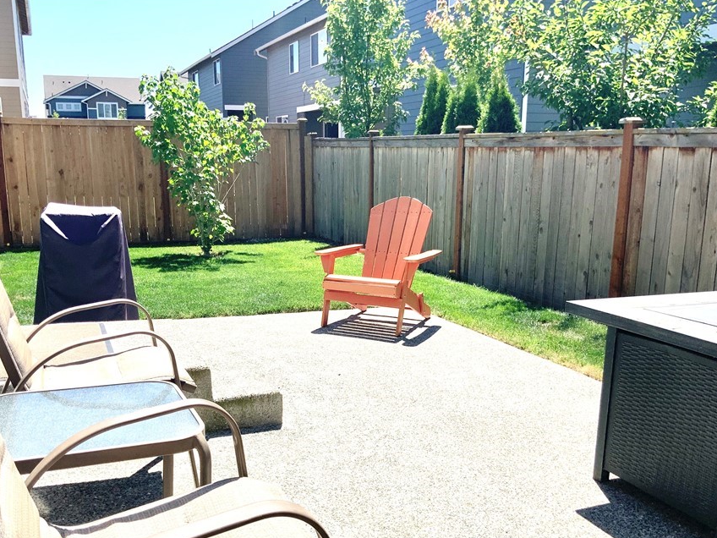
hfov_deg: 52.6
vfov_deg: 40.6
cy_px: 317
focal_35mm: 35
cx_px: 337
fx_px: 725
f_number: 1.8
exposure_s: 1/1912
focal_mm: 3
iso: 16
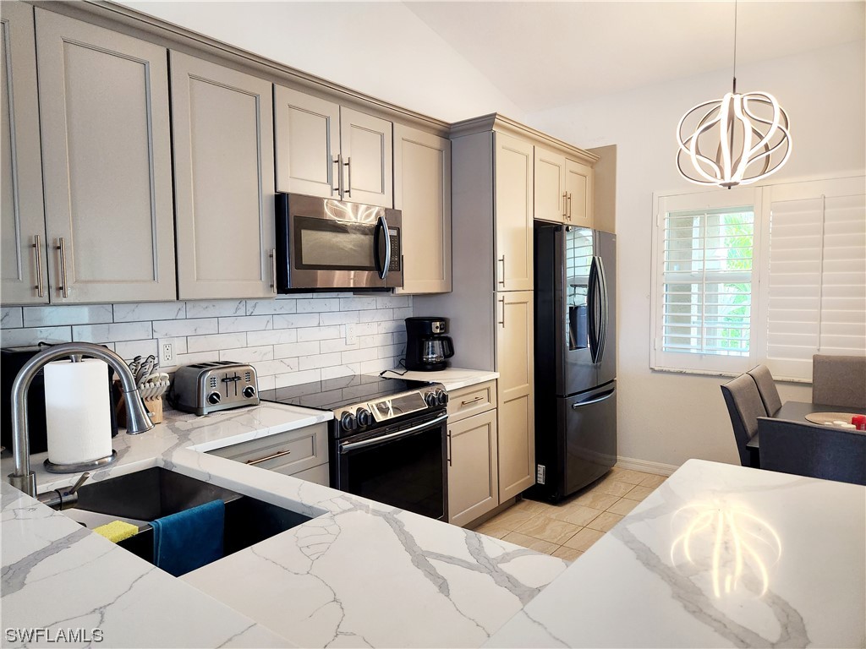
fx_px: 575
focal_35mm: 23
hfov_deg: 73.9
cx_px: 433
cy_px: 324
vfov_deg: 58.9
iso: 250
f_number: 1.8
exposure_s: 1/120
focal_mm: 5.4
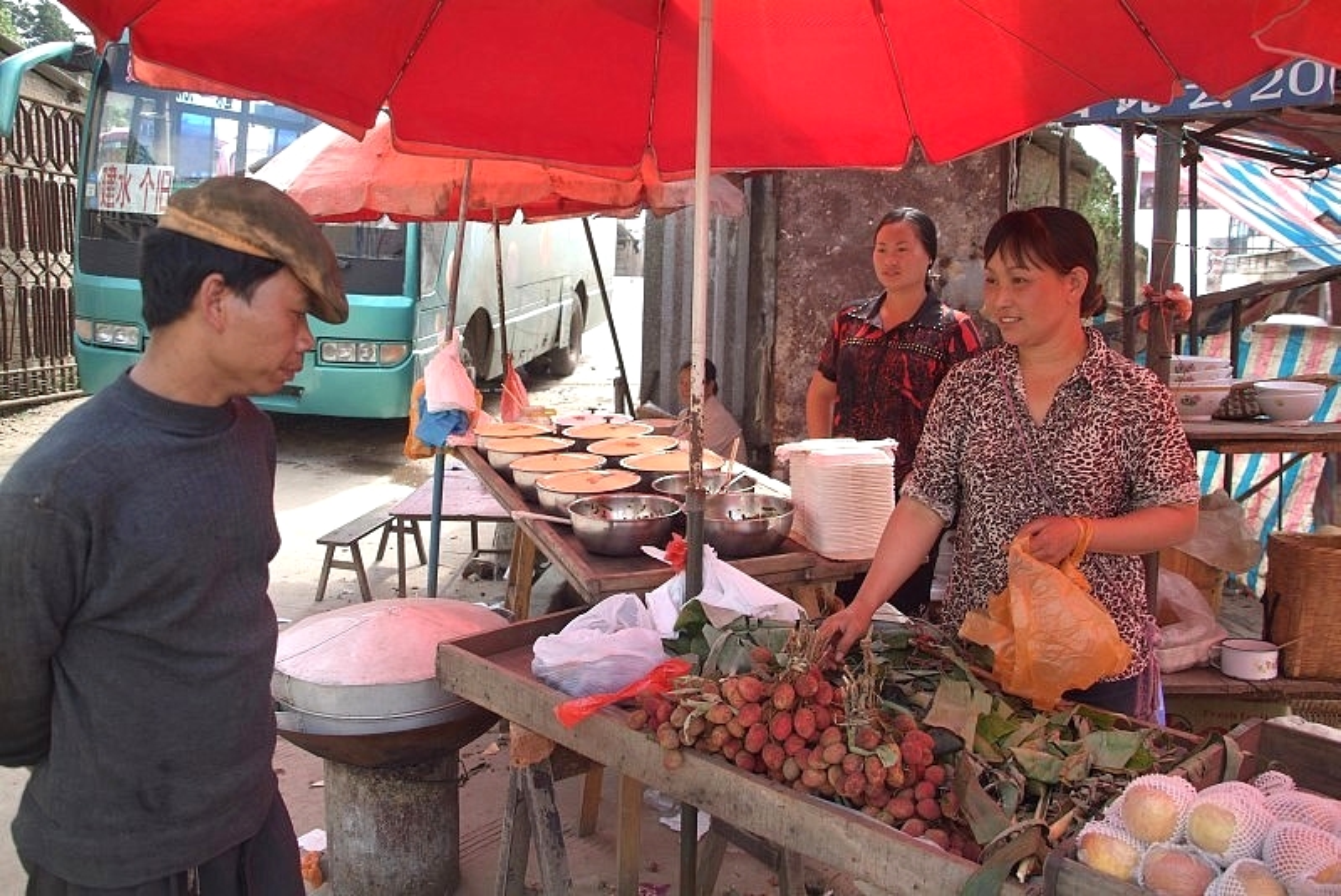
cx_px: 670
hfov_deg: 57.2
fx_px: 1230
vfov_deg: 40.0
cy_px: 448
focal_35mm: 33
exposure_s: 1/90
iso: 100
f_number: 4.8
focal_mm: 22
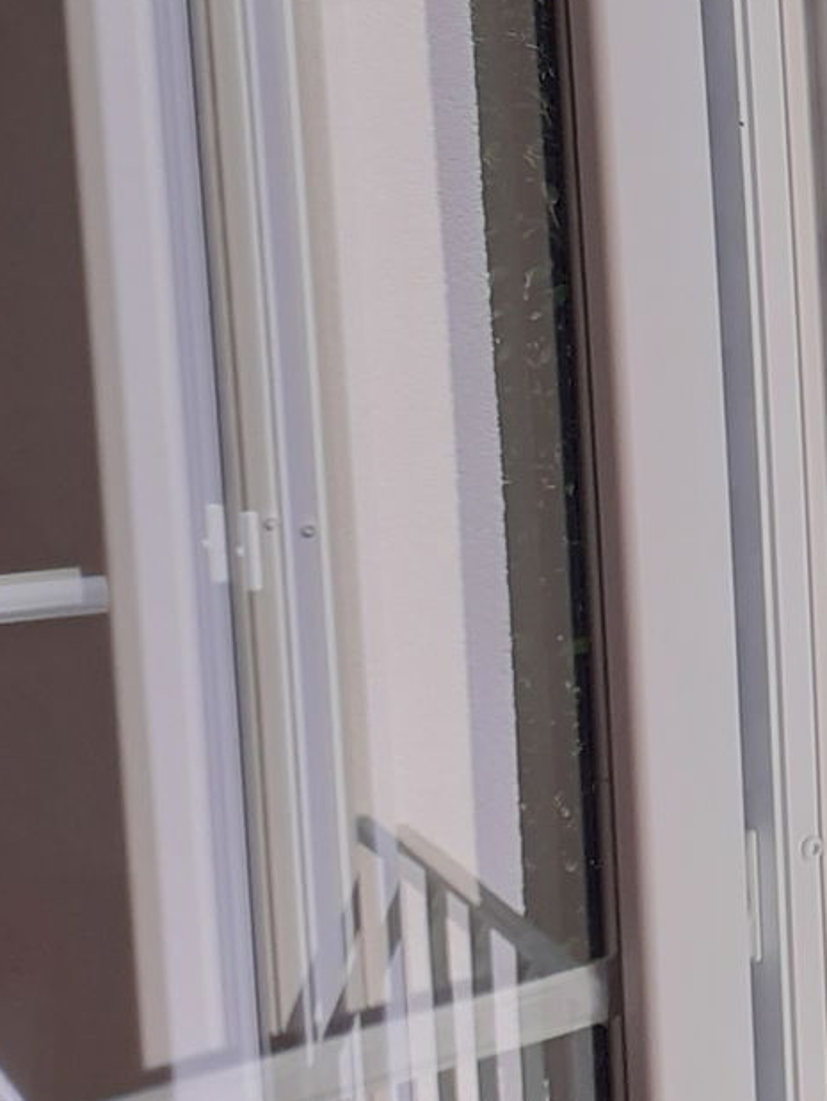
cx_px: 1405
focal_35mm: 93
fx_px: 2959
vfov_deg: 20.9
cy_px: 291
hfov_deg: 14.3
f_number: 1.9
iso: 40
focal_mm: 3.6
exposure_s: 1/380
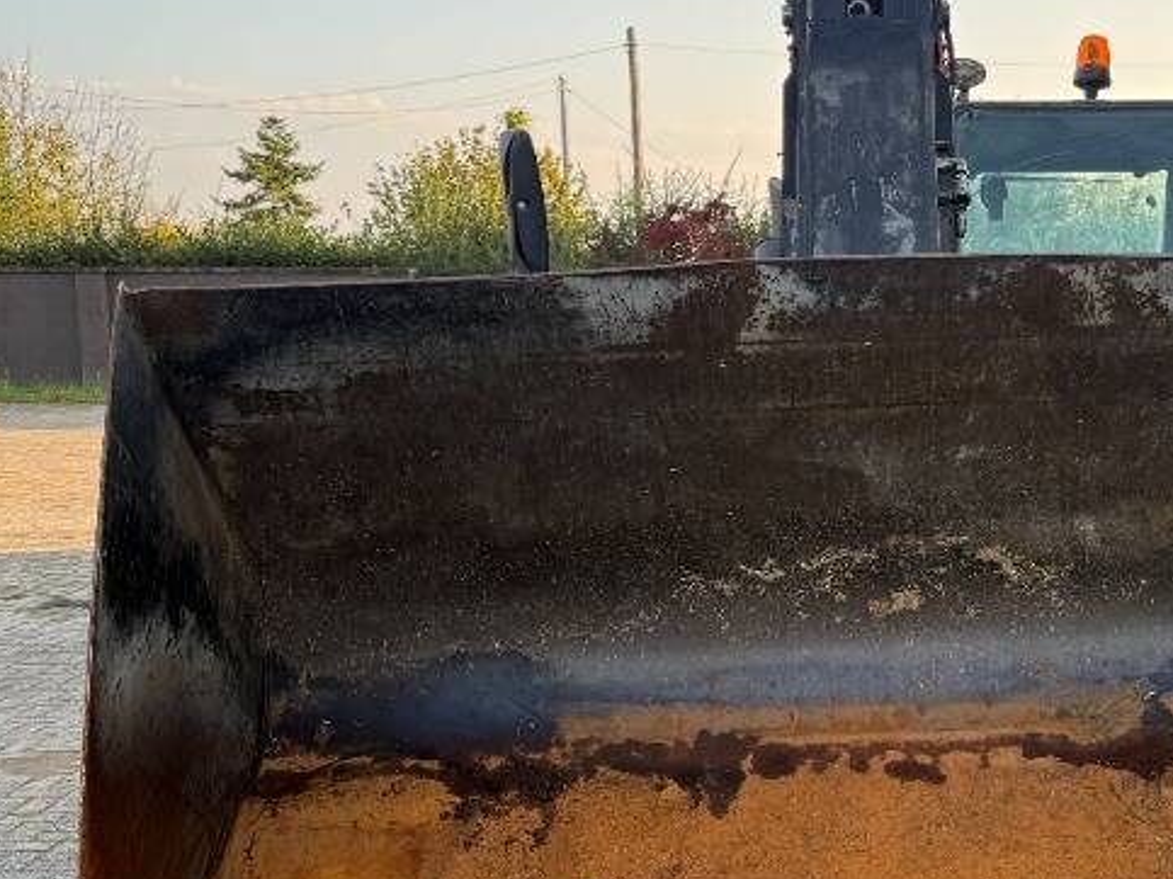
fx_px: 1796
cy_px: 561
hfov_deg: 35.1
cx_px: 934
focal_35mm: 53
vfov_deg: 27.4
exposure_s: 1/649
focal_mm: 6.76
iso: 80
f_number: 1.78
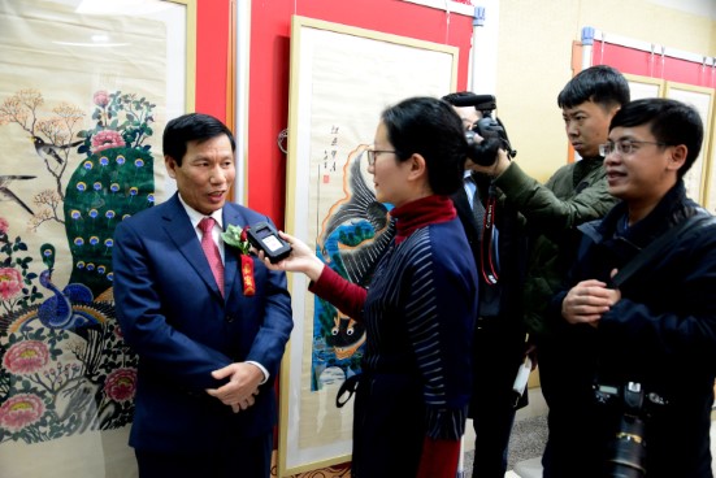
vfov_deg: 41.2
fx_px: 637
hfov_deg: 58.7
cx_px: 358
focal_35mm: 32
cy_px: 239
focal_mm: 32
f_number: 4
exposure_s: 1/50
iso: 4000
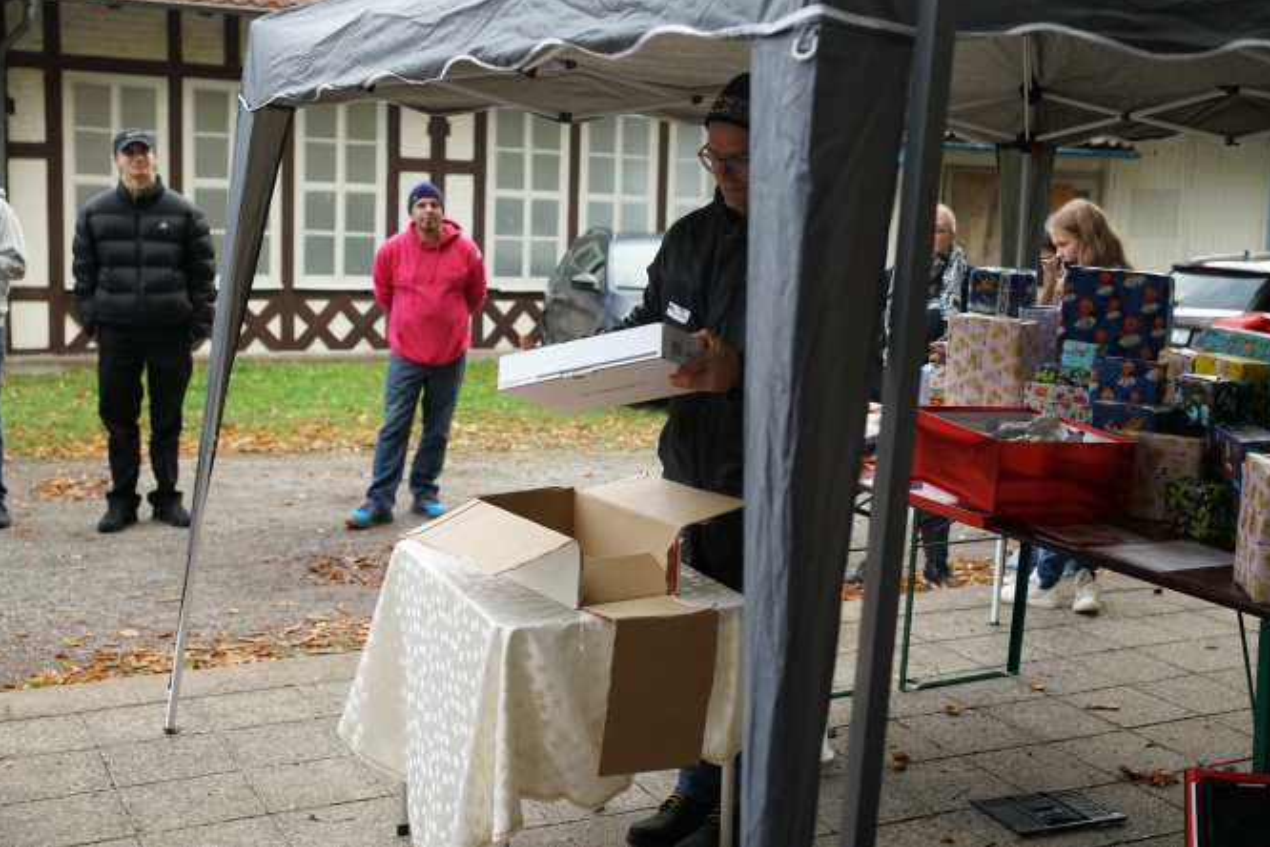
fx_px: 1482
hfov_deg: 46.4
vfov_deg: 31.9
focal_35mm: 42
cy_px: 404
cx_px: 662
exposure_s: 1/200
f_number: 4
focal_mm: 40
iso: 400
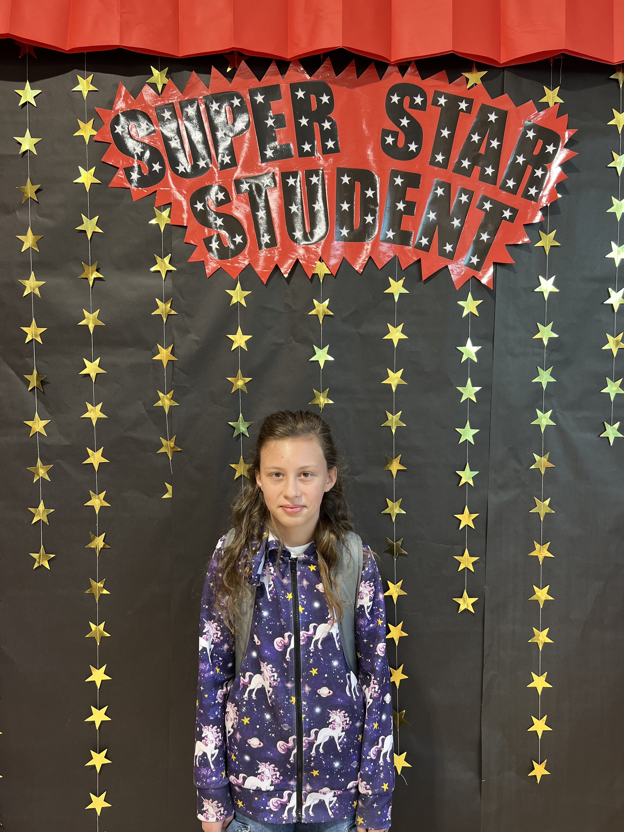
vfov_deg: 65.3
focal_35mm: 27
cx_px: 303
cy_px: 430
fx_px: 649
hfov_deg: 51.3
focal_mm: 5.7
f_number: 1.5
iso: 80
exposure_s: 1/60
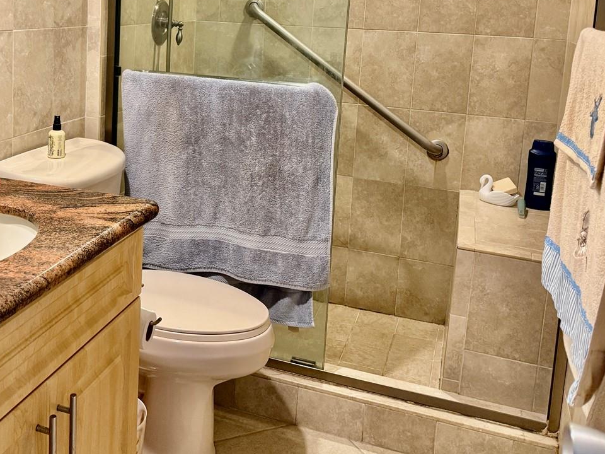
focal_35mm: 40
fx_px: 699
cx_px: 187
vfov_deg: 34.8
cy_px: 87
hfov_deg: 45.9
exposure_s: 1/60
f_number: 1.78
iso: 250
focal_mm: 6.76
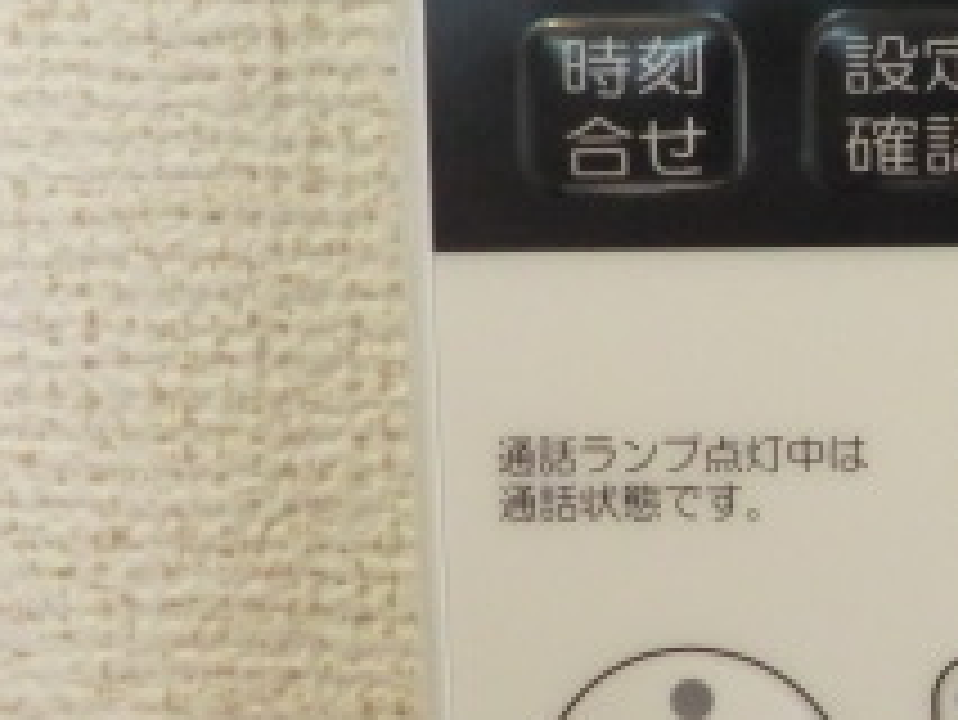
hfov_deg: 24.3
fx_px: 1994
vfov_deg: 20.4
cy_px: 459
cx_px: 1169
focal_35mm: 72
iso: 400
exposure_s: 1/60
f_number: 3.2
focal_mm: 4.3
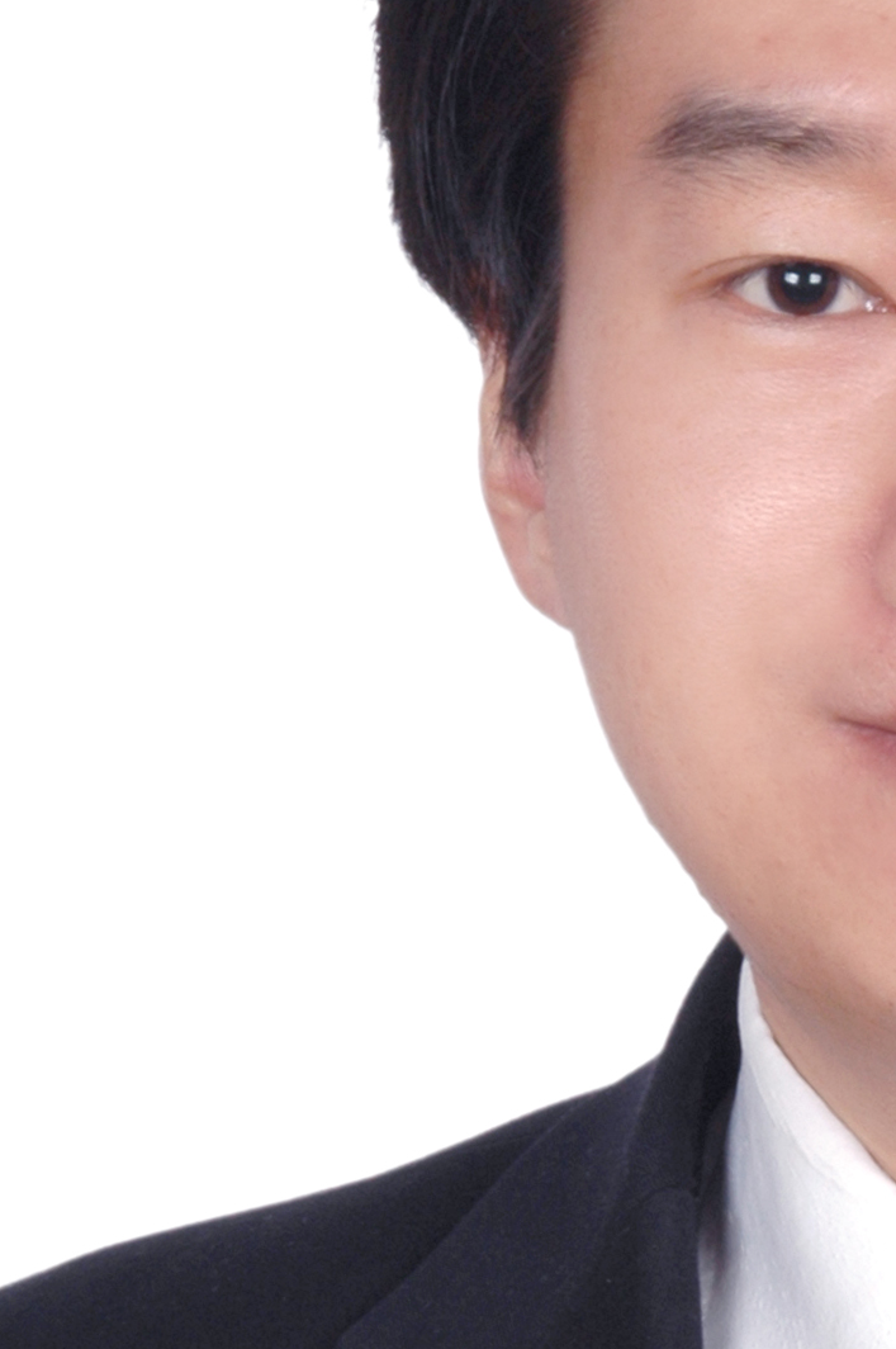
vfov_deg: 7.4
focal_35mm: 280
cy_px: 825
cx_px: 1106
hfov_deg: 4.9
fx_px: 10476
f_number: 18
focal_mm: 66
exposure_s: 1/125
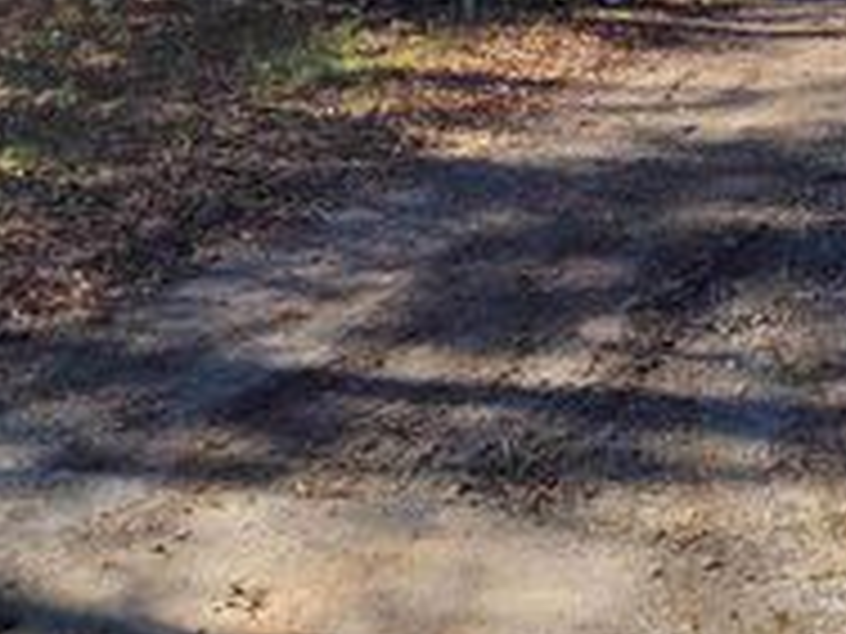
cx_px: 747
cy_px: -187
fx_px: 1686
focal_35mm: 69
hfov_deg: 27.3
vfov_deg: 19.6
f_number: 1.8
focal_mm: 5.4
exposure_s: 1/1047
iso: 40
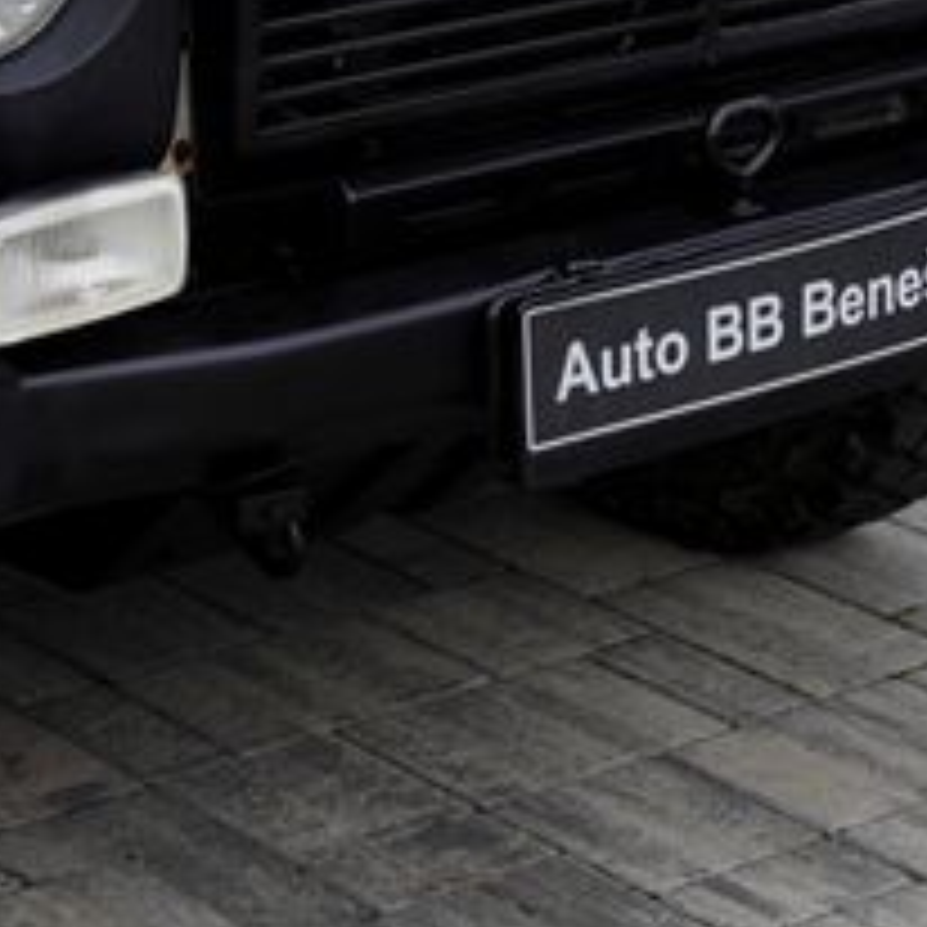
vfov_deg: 13.2
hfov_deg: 13.4
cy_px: -306
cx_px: -180
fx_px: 3848
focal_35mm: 127
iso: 100
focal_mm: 30
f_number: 5.6
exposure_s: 1/80
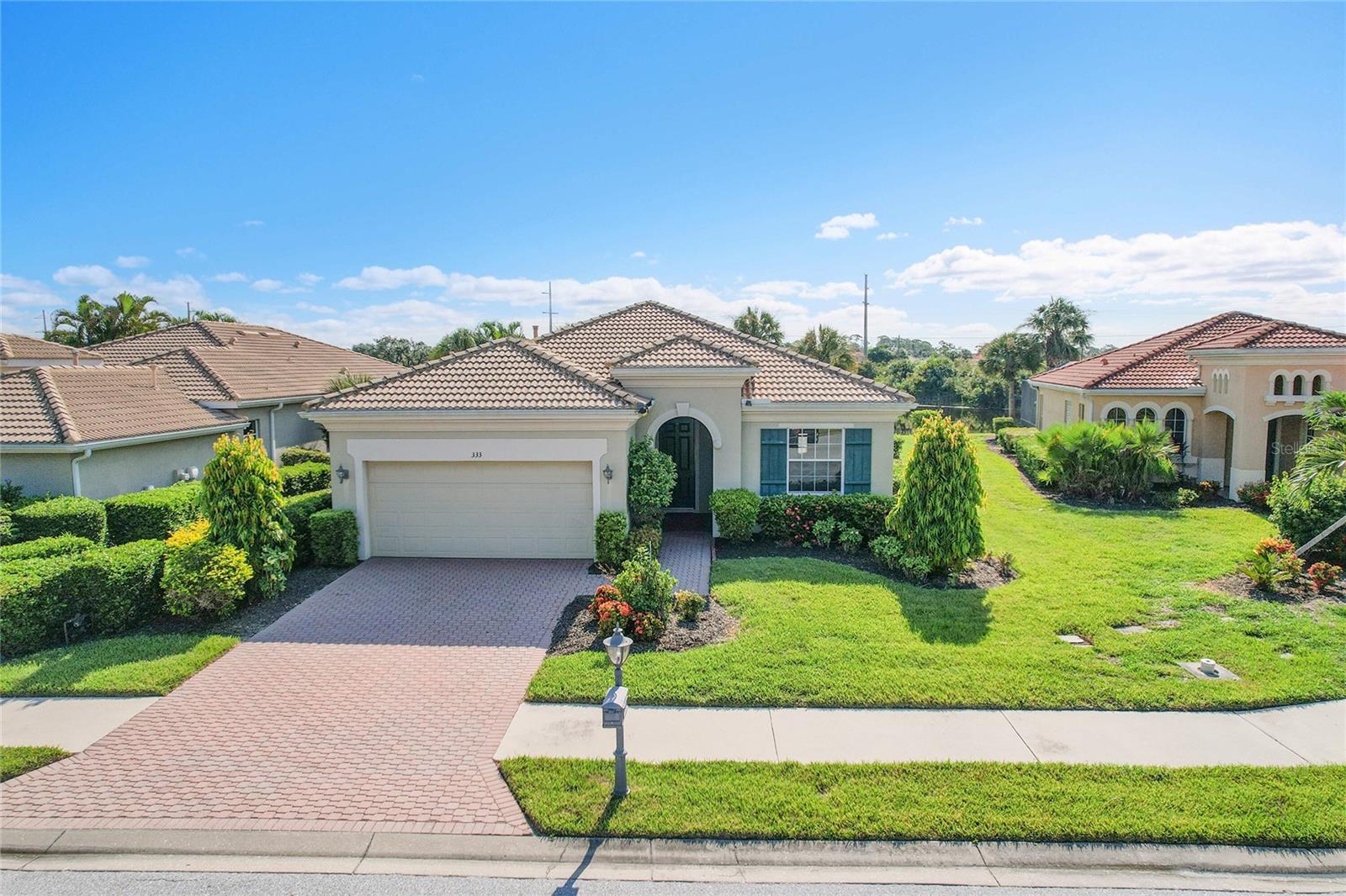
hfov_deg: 78.6
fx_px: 822
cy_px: 448
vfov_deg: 57.2
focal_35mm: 22
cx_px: 673
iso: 110
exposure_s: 1/3200
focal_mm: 8.38
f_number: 2.8
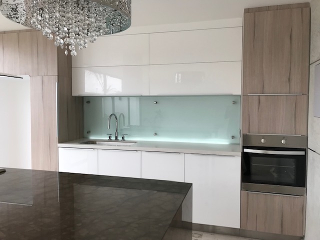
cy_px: 120
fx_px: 259
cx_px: 160
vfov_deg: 49.7
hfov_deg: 63.4
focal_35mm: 28
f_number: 1.8
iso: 25
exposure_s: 1/120
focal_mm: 3.99
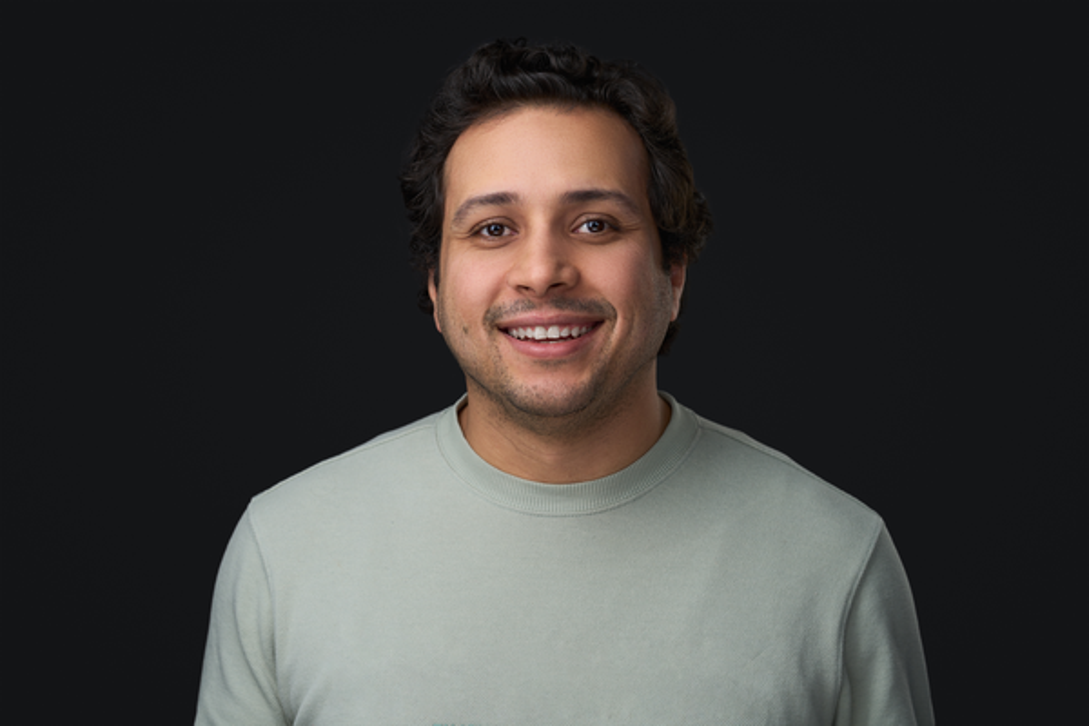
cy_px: 363
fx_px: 2571
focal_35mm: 85
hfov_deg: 23.9
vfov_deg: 16.1
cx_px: 544
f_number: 4
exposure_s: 1/250
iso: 50
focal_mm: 85
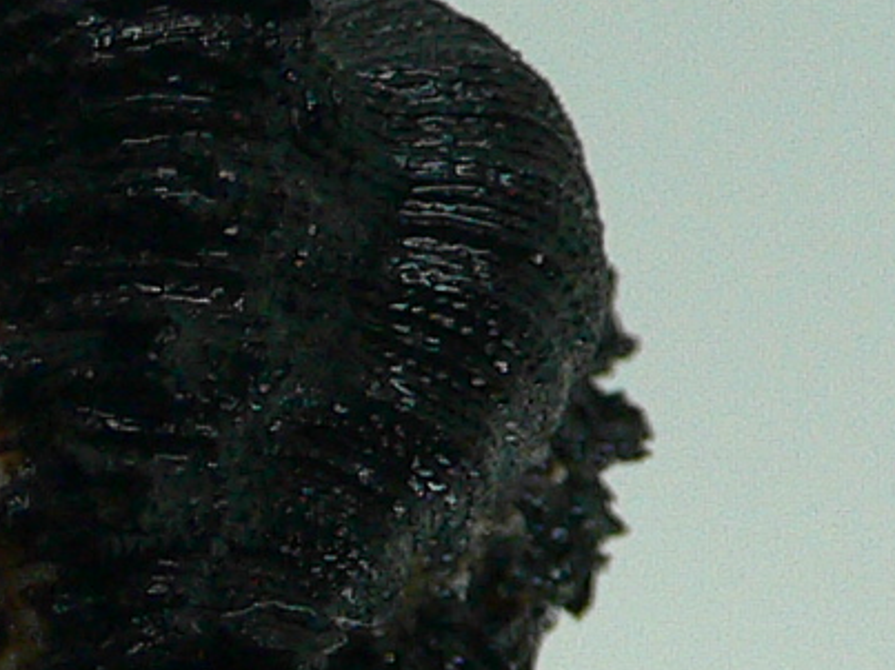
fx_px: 4523
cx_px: -173
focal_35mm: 175
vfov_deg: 8.4
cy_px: 719
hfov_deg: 11.1
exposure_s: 1/60
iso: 150
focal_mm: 4.6
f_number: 2.8
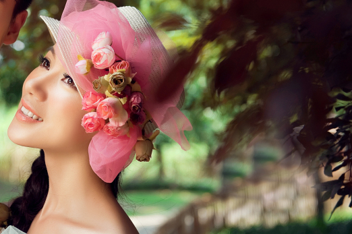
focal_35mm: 102
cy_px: 54
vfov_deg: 13.3
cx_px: 30
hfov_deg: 19.6
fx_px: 996
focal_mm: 52
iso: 160
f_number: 3.2
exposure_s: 1/320
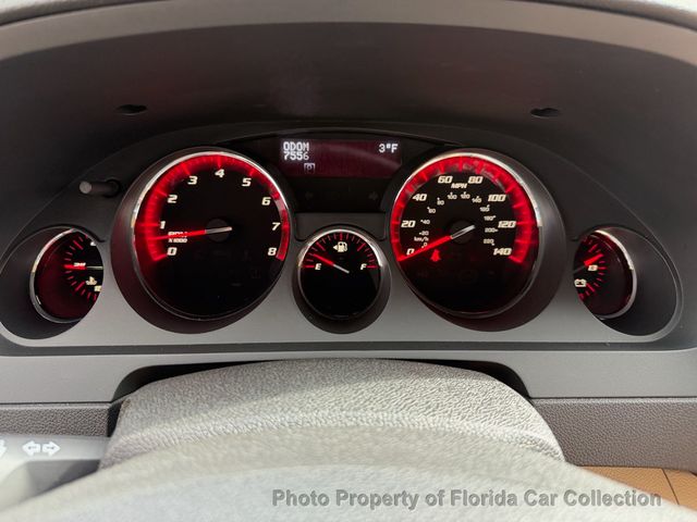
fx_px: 483
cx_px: 348
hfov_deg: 71.6
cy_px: 261
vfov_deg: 56.8
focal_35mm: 24
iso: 200
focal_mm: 6.76
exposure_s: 1/105
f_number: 1.78
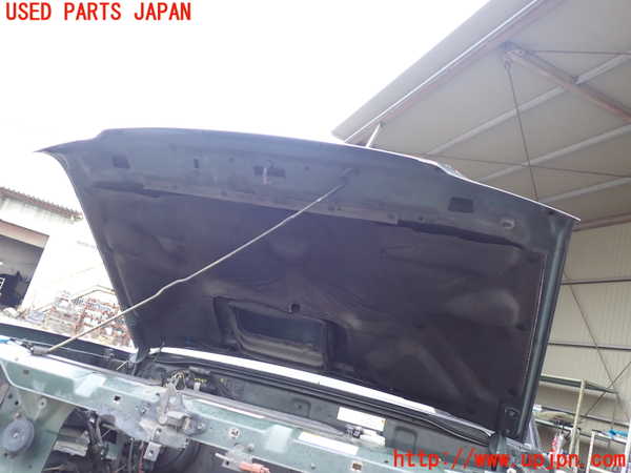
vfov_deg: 46.8
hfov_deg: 60.0
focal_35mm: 30
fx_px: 547
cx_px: 316
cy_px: 236
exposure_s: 1/60
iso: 160
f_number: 2.3
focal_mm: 5.4
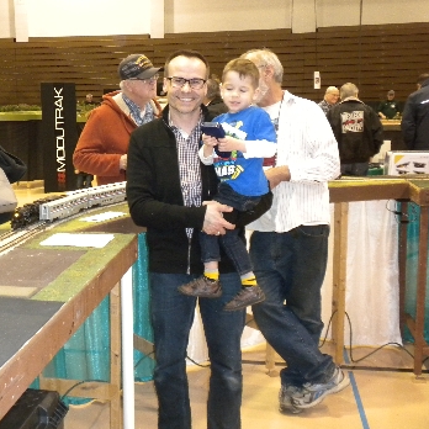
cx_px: 141
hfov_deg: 35.7
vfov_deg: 36.0
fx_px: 659
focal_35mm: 47
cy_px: 199
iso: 400
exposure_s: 1/30.8
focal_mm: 6.6
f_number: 3.5
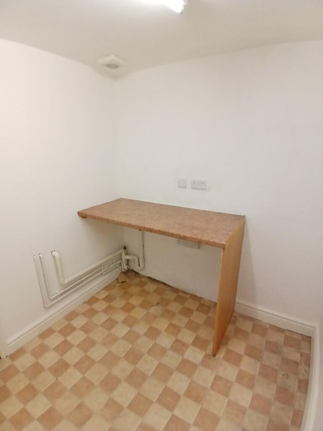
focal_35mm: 17
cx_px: 162
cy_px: 216
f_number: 2.2
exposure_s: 1/33.3
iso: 200
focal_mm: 1.4
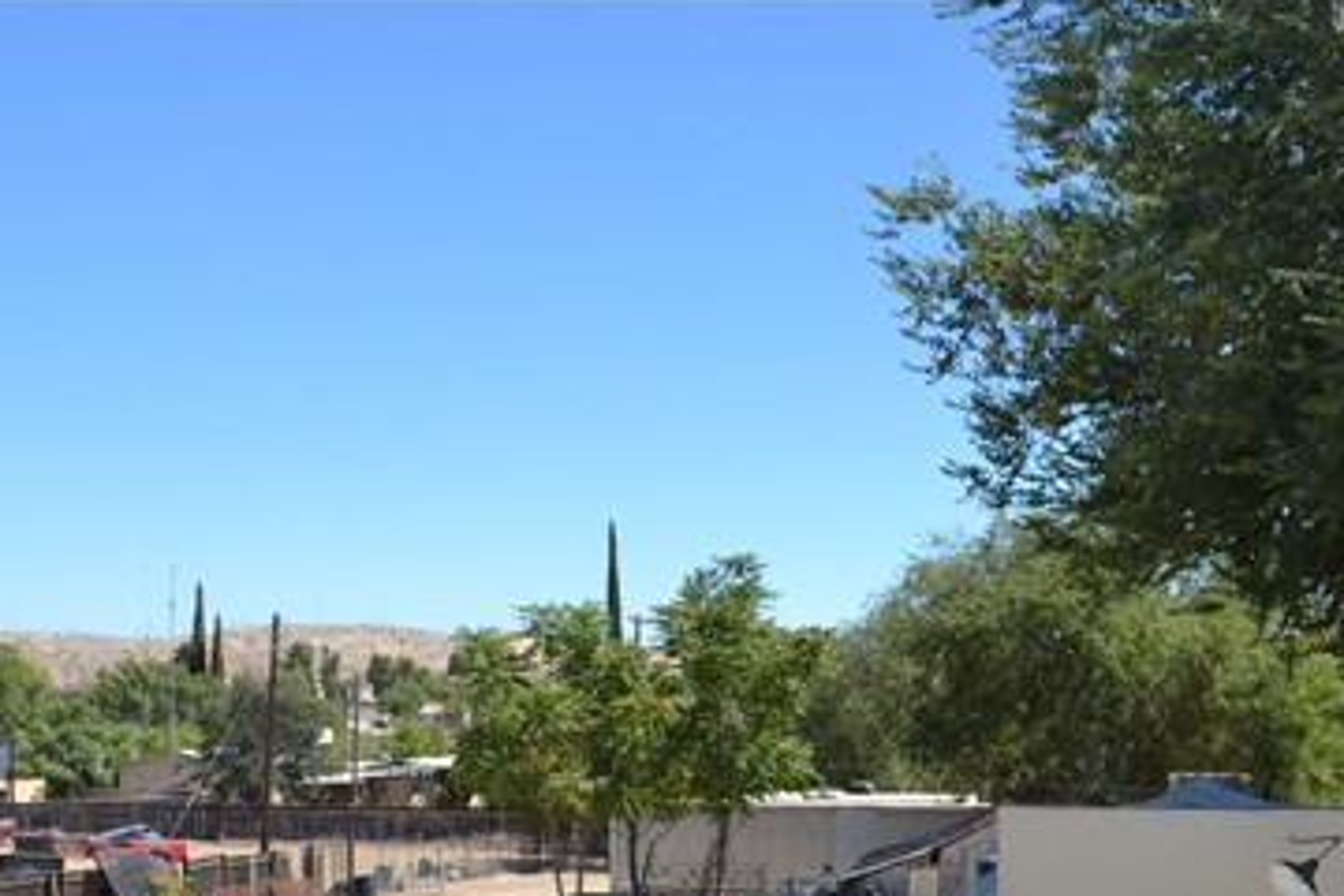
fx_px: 1792
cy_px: 793
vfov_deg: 27.2
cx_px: 777
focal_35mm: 48
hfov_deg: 41.0
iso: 100
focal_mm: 18
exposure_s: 1/200
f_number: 7.1
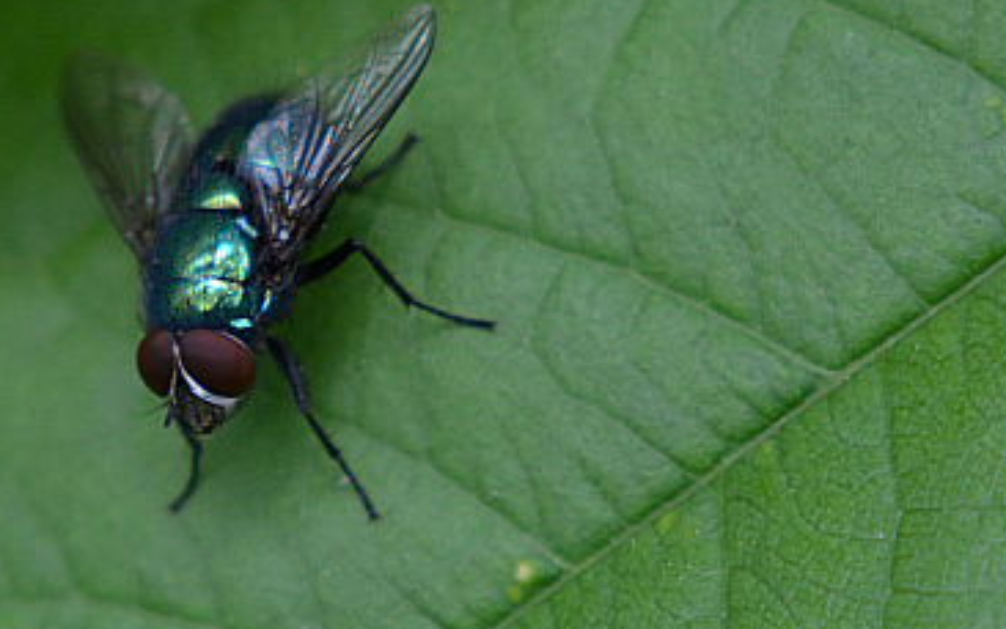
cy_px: 390
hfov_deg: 2.8
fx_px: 20569
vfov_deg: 1.8
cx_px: 217
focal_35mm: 750
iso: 320
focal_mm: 200
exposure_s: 1/125
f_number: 8
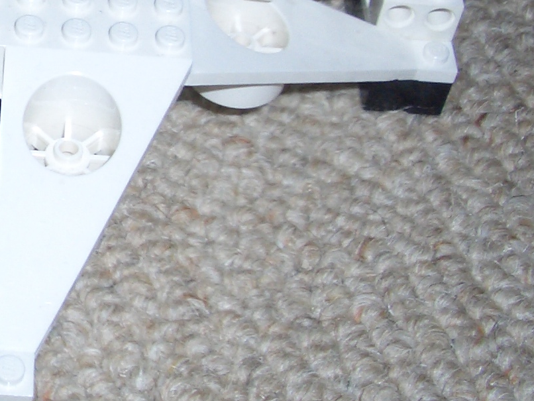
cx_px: -99
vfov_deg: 14.6
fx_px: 1543
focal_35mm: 100
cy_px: 11
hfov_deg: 18.6
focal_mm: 5.8
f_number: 4.3
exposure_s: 1/60
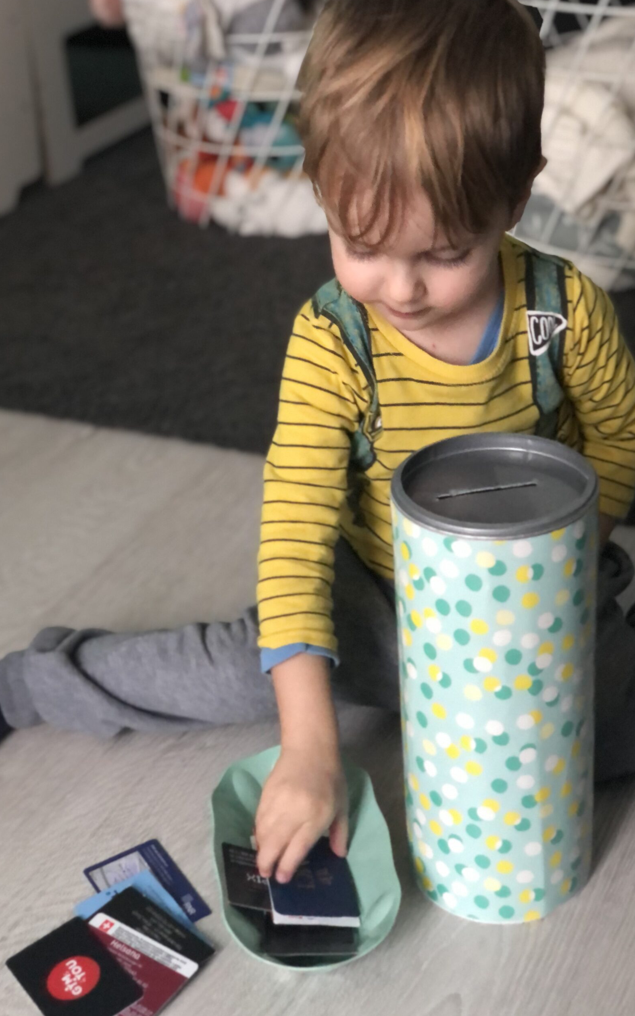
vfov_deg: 36.3
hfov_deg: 23.1
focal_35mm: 56
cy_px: 504
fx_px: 1551
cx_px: 331
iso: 160
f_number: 2.4
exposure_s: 1/10
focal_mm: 6
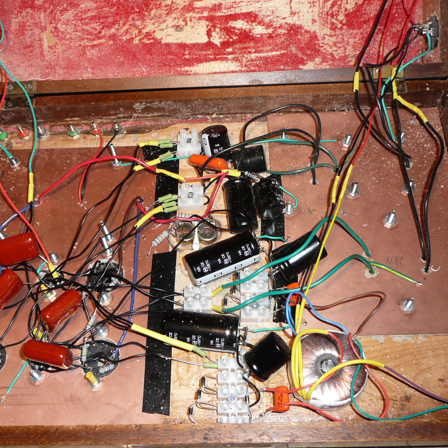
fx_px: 556
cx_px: 199
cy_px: 225
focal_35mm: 38
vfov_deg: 43.9
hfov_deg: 43.8
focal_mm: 4.9
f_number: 3.4
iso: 100
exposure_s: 1/30
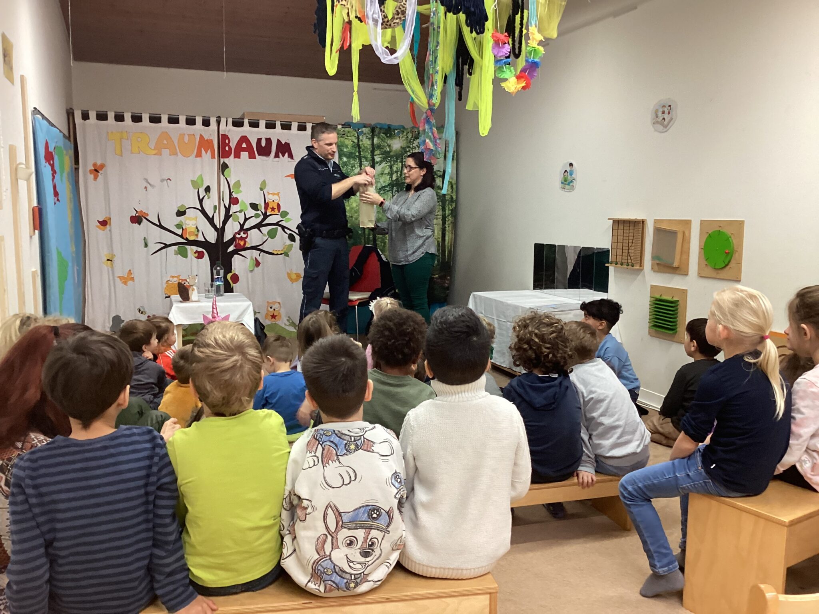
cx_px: 410
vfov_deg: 45.4
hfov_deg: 58.4
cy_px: 307
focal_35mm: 31
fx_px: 733
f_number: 2.4
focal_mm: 3.3
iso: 200
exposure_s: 1/50
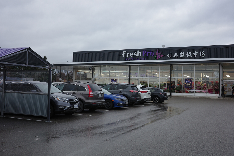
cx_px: 117
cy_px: 78
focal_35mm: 40
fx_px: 260
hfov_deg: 48.5
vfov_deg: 33.4
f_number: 3.2
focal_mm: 26
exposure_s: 1/160
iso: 100
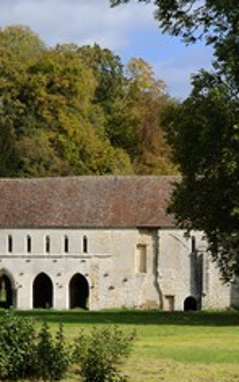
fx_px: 1708
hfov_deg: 8.0
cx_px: 18
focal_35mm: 164
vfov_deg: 12.8
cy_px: 223
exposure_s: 1/160
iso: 400
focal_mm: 90
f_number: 18
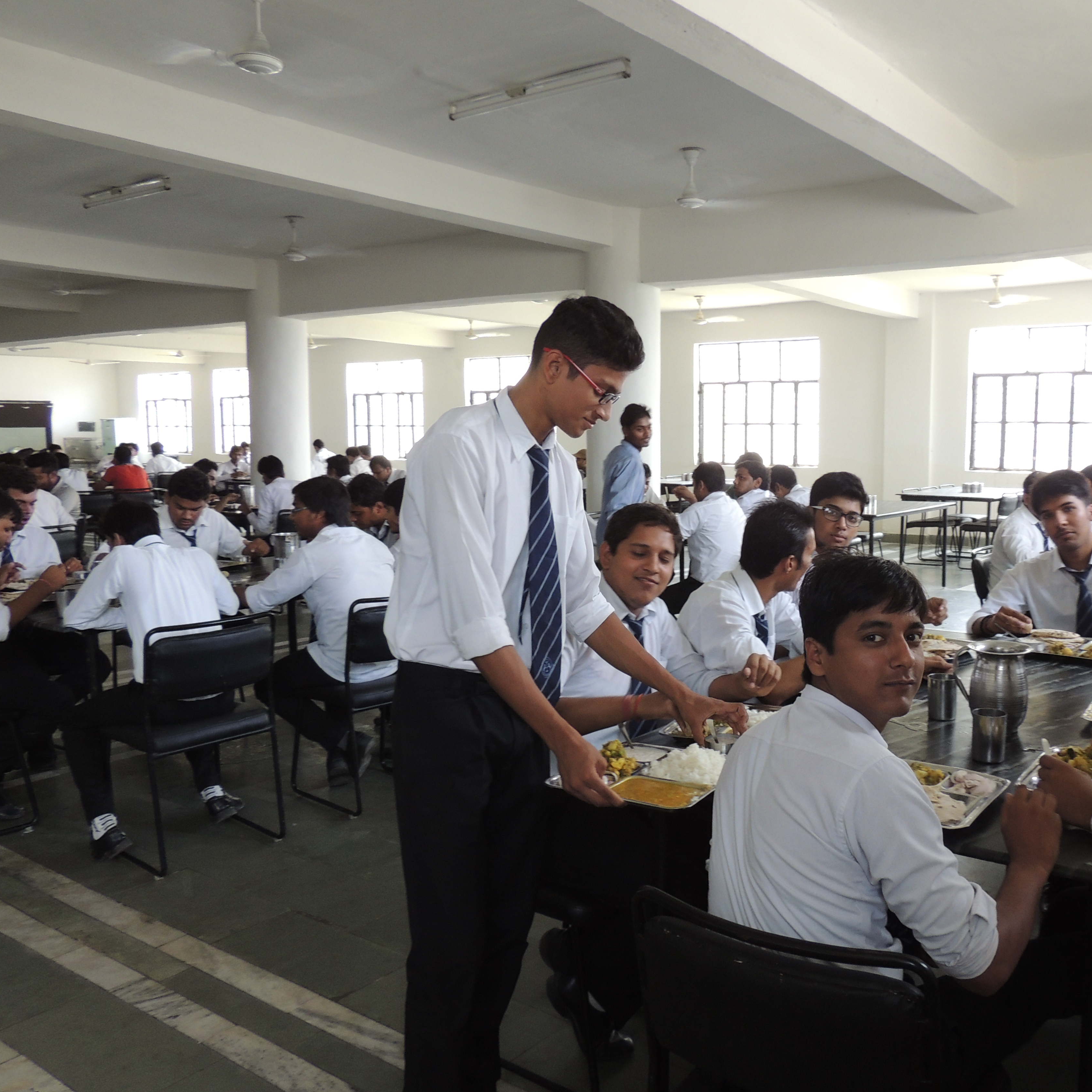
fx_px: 1035
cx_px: 707
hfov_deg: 54.7
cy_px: 541
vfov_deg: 55.6
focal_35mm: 29
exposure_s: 1/30
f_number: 3
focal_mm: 4.3
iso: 180
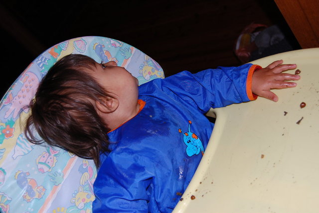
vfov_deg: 28.0
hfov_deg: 41.1
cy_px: 106
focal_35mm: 48
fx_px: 425
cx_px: 160
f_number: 5.6
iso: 200
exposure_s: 1/125
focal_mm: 32
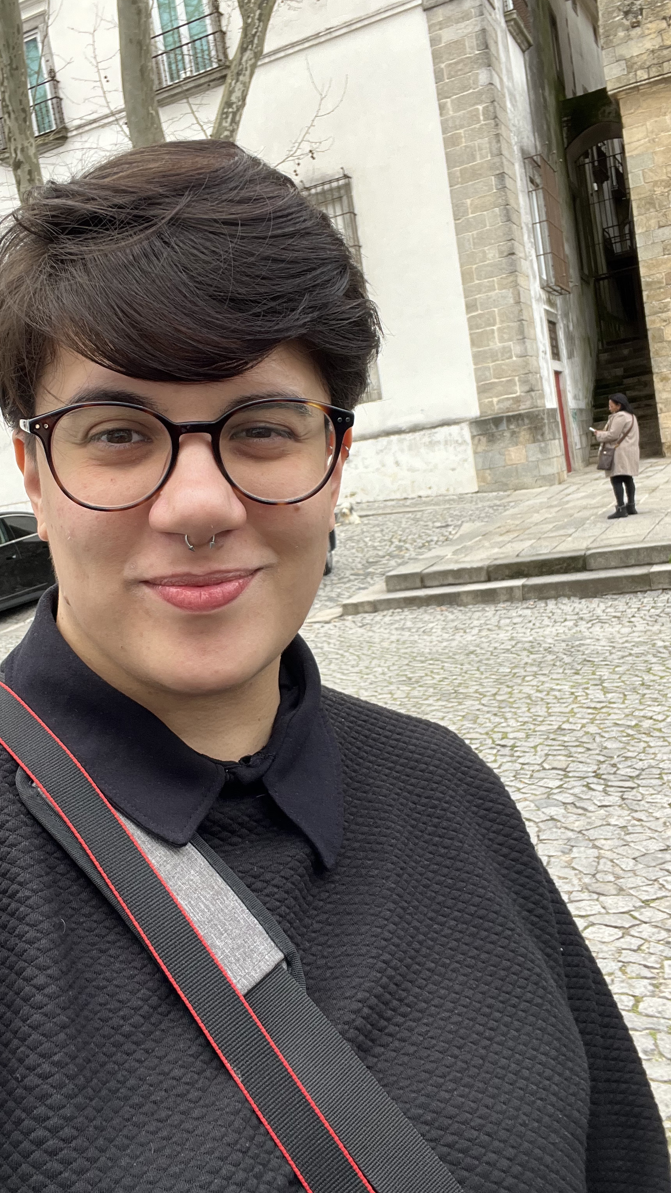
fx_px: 1044
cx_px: 241
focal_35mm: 33
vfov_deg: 59.5
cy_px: 597
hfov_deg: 35.4
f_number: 2.2
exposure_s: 1/141
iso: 25
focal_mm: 2.71
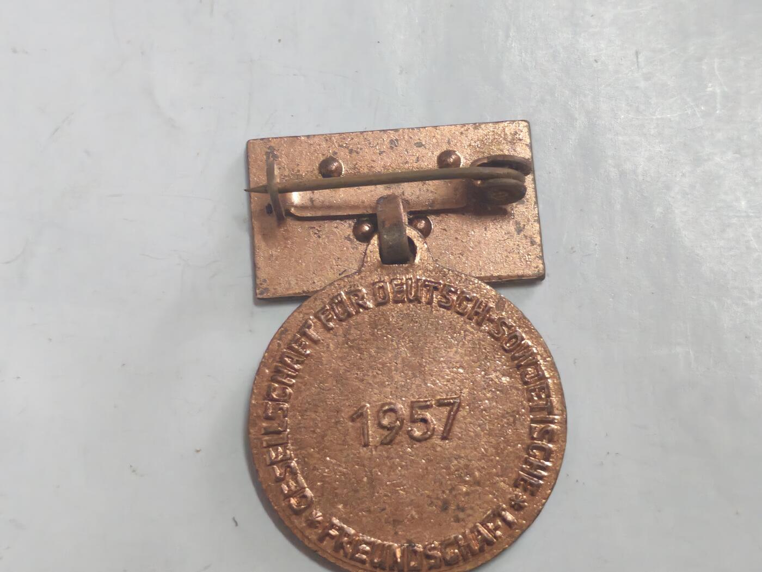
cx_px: 381
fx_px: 1497
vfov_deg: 21.6
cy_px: 286
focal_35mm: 68
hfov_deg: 28.6
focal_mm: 5.52
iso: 800
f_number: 1.95
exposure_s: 1/50
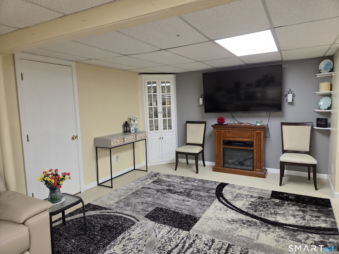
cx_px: 170
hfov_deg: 73.9
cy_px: 127
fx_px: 225
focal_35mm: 23
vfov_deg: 58.9
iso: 250
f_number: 1.8
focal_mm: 5.4
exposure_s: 1/120
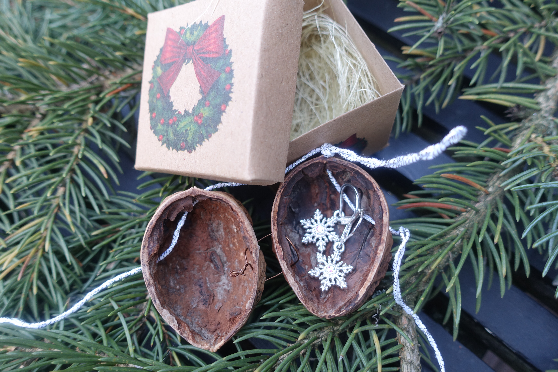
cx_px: 279
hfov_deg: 73.7
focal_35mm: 24
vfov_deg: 53.1
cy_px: 186
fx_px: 372
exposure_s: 1/30
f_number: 2.8
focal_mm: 8.8
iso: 125
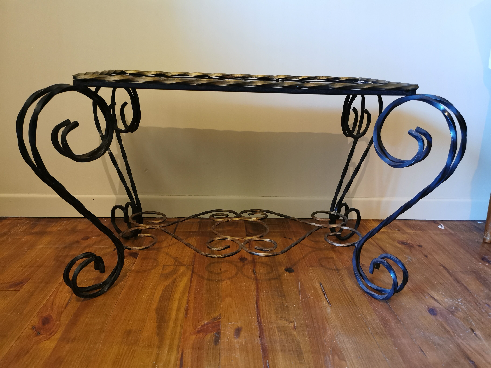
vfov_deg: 51.4
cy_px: 184
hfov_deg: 65.3
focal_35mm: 27
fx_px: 383
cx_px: 246
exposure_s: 1/33.3
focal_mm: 5.56
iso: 400
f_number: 1.6
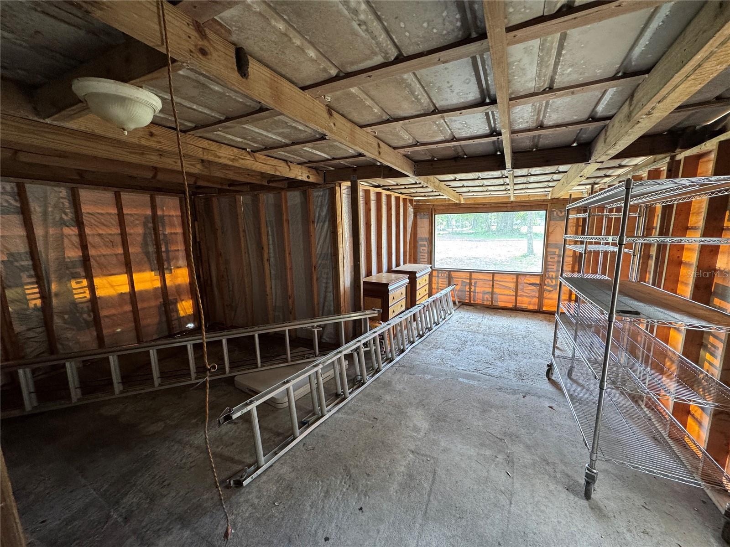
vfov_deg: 85.7
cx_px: 365
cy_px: 274
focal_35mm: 14
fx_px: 295
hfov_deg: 102.1
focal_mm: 2.22
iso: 250
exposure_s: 1/99
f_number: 2.2
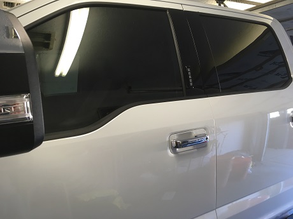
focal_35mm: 29
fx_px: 245
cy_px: 110
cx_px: 146
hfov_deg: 61.7
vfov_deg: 48.2
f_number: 2.2
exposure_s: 1/30
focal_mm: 4.15
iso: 50
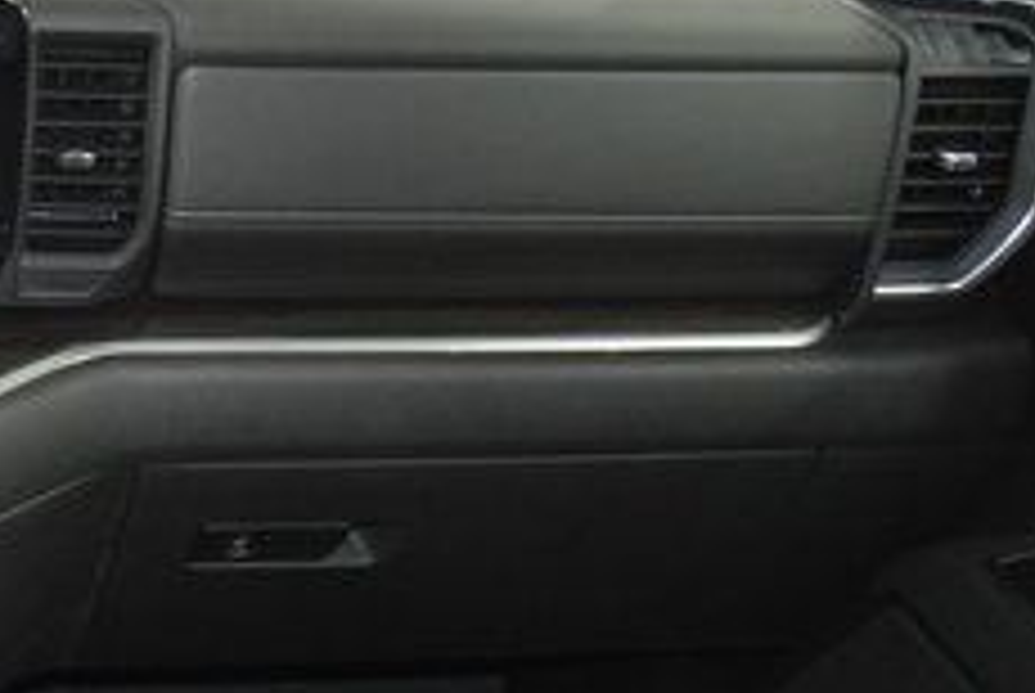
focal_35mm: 75
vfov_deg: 18.0
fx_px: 2159
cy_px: 614
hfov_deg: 23.8
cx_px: -306
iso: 3200
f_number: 3.5
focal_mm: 18
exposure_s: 1/50
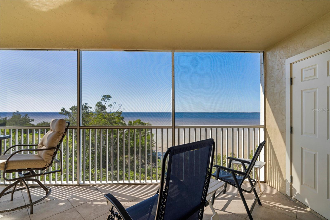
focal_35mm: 17
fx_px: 156
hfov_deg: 93.3
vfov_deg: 70.4
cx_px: 165
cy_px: 110
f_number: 8
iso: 400
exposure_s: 1/80
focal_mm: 17
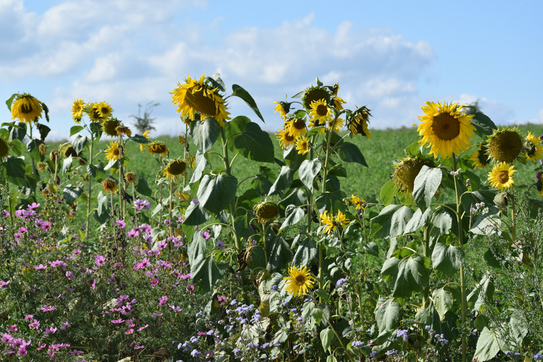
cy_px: 181
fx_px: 1358
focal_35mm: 90
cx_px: 272
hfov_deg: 22.6
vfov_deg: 15.2
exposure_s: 1/1250
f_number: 7.1
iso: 500
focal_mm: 60
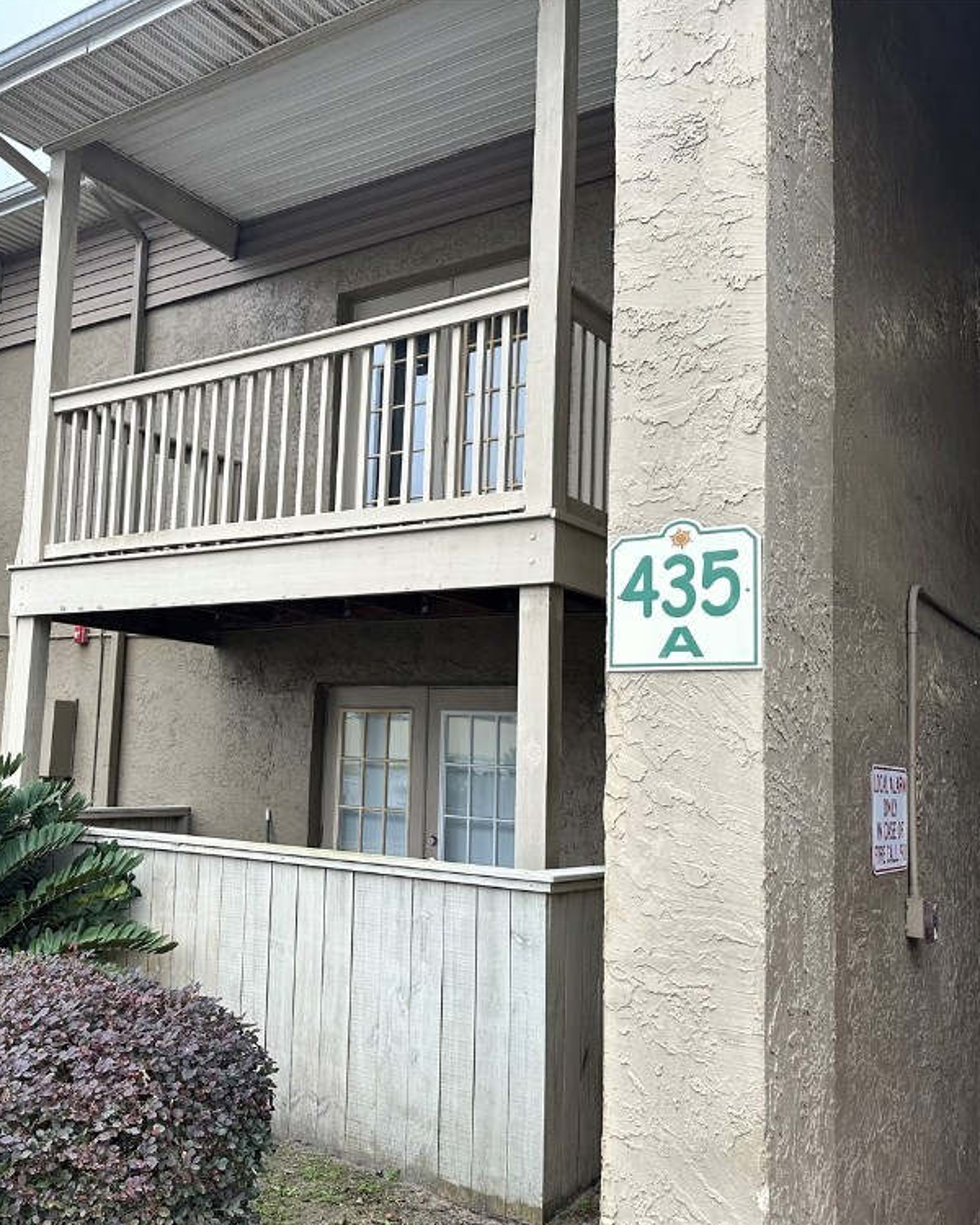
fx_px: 1160
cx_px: 305
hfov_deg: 44.9
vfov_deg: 55.7
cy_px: 621
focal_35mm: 32
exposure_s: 1/120
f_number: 1.78
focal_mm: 6.86
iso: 100
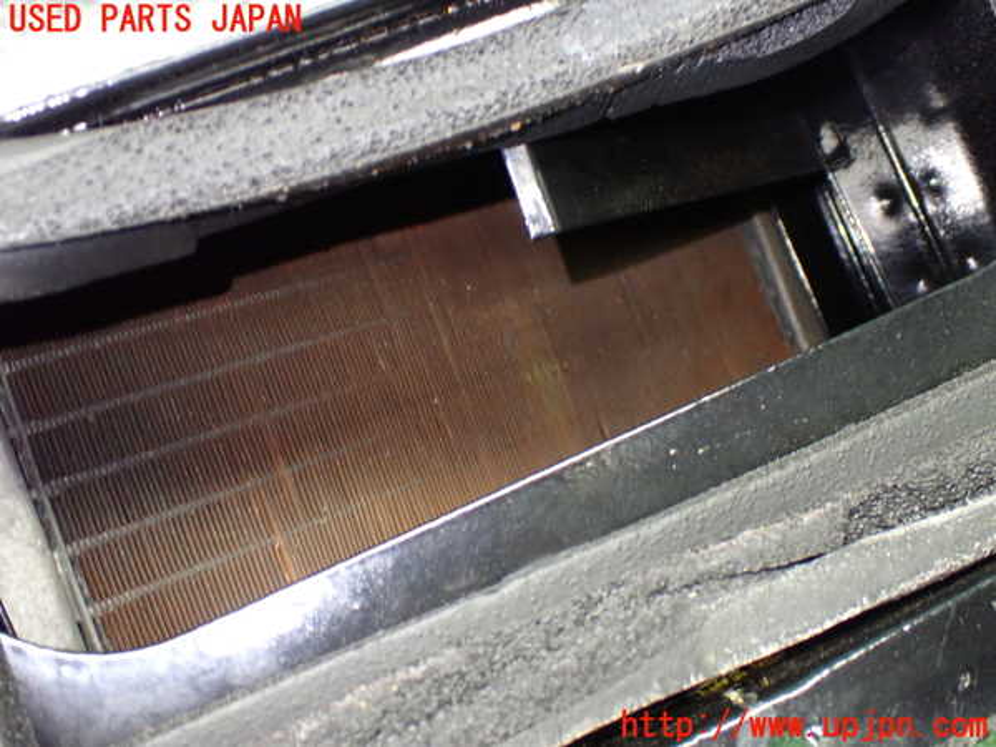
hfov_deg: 45.8
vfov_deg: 35.1
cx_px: 498
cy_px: 374
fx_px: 1180
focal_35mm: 41
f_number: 2.8
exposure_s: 1/40
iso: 1000
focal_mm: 7.31
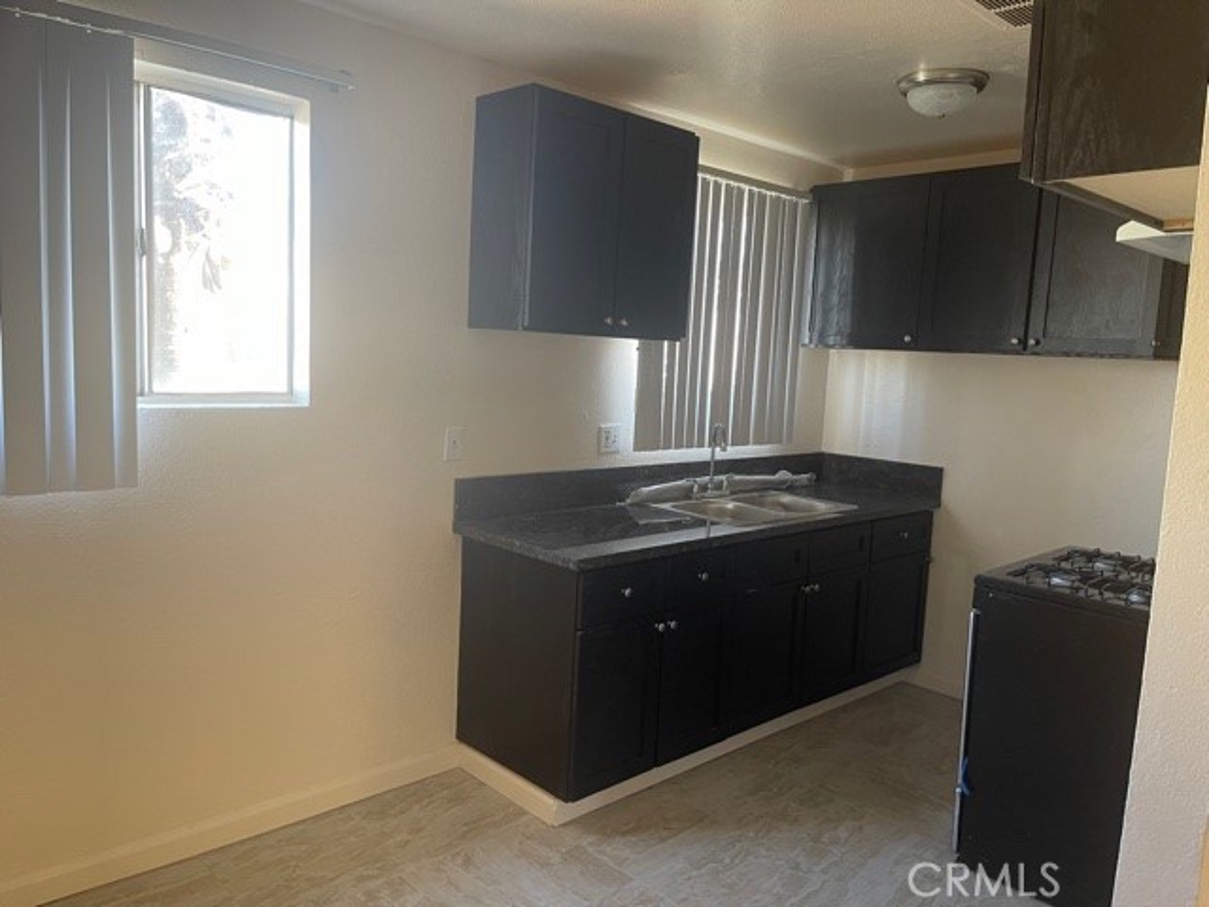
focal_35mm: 26
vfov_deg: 53.1
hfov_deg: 67.3
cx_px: 604
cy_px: 454
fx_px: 908
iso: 125
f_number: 1.6
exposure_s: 1/60
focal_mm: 5.1
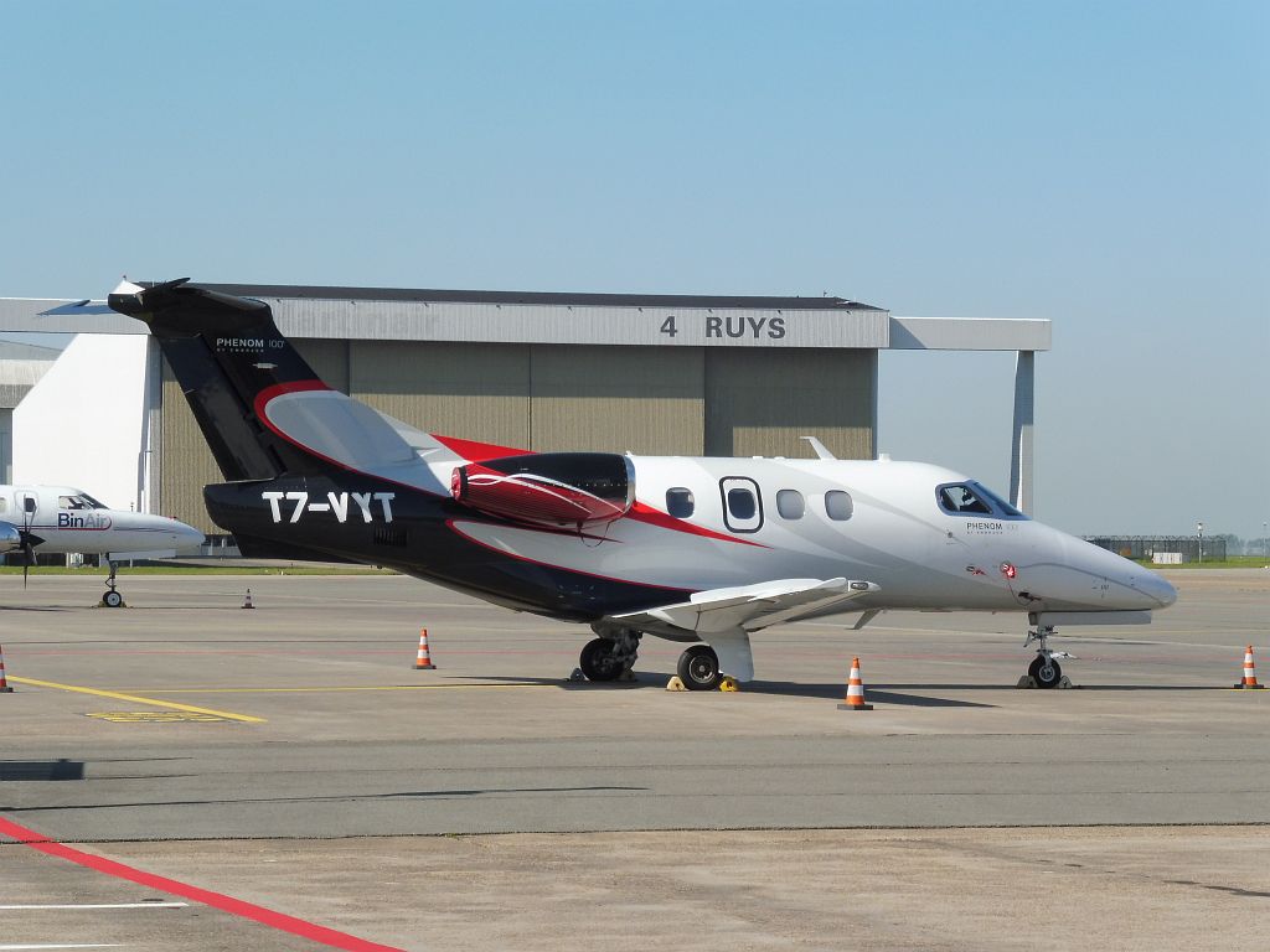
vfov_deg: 10.8
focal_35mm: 137
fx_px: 5026
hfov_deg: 14.4
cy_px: 476
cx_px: 635
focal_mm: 24.4
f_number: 7.1
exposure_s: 1/400
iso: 100
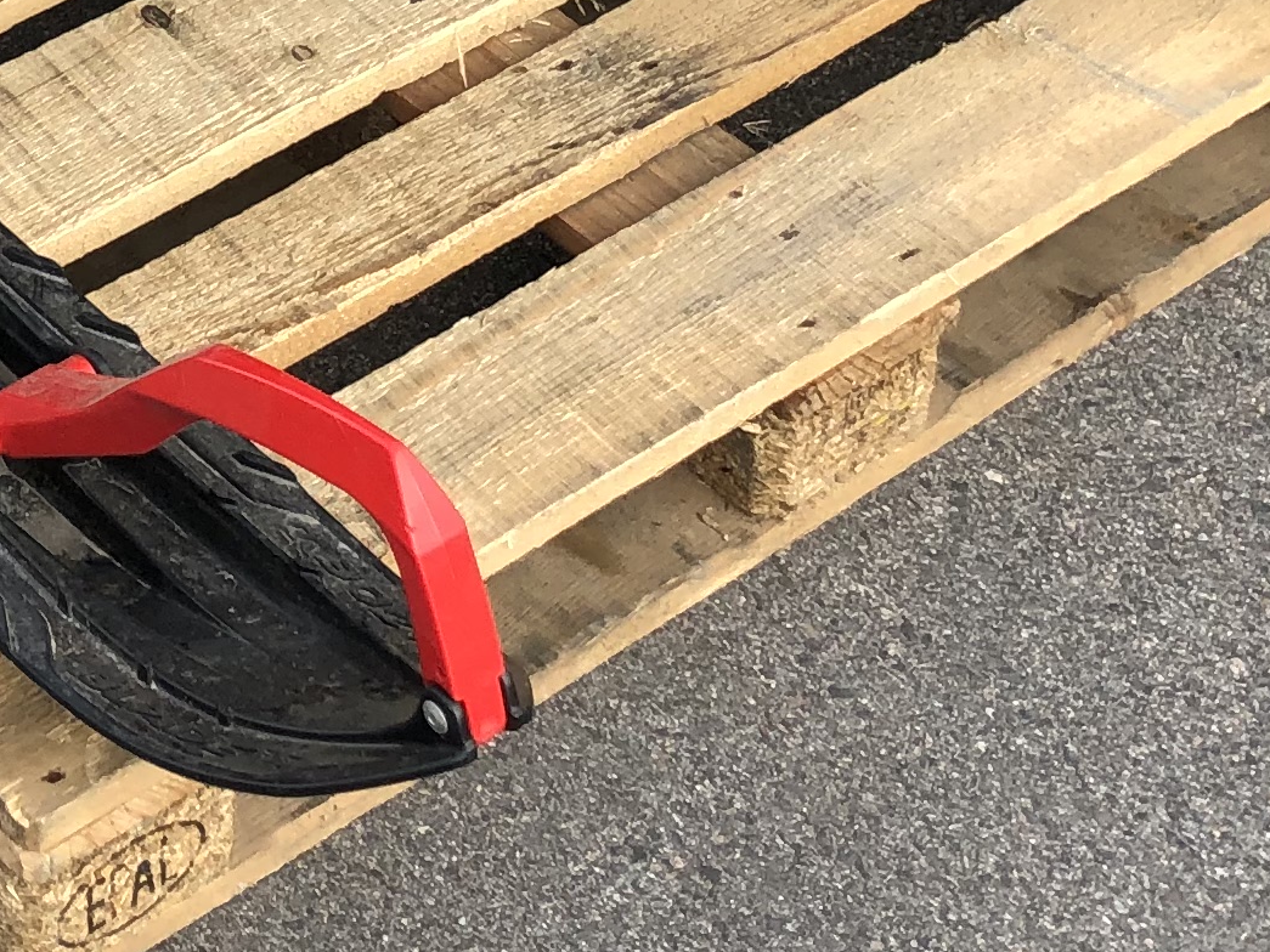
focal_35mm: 108
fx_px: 3963
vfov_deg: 12.9
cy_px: -549
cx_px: -41
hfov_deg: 17.7
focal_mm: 4
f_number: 1.8
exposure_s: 1/414
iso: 20
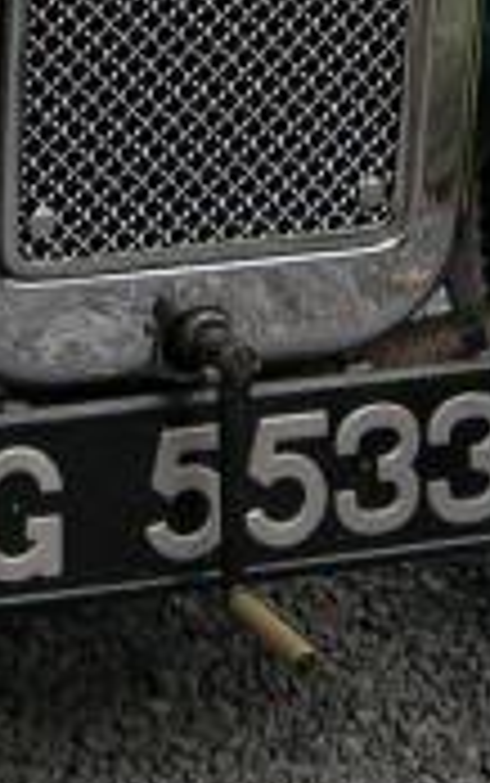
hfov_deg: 7.1
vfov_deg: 11.2
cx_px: -94
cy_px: -32
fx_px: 3946
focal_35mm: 185
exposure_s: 1/169
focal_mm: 8
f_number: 2.8
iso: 100
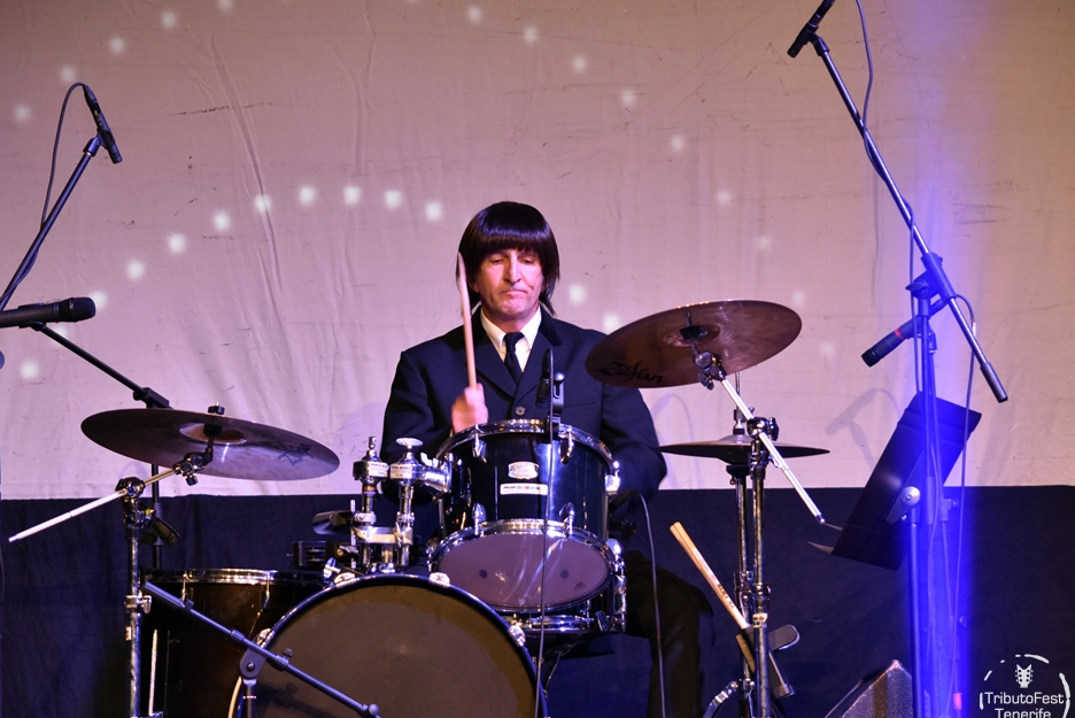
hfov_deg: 13.1
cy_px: 381
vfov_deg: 8.8
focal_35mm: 157
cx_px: 521
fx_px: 4690
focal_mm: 98
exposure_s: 1/30
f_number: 5.6
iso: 1000
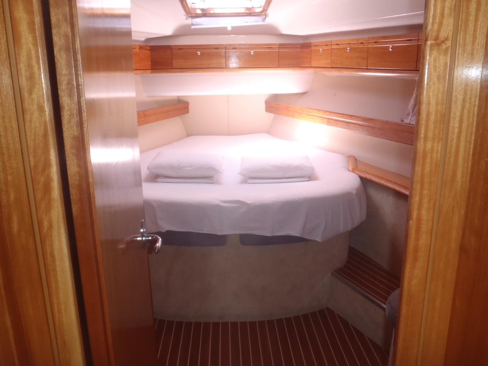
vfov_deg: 49.7
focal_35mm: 28
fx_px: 395
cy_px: 183
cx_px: 244
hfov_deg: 63.4
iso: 100
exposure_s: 1/30
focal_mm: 5
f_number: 3.5
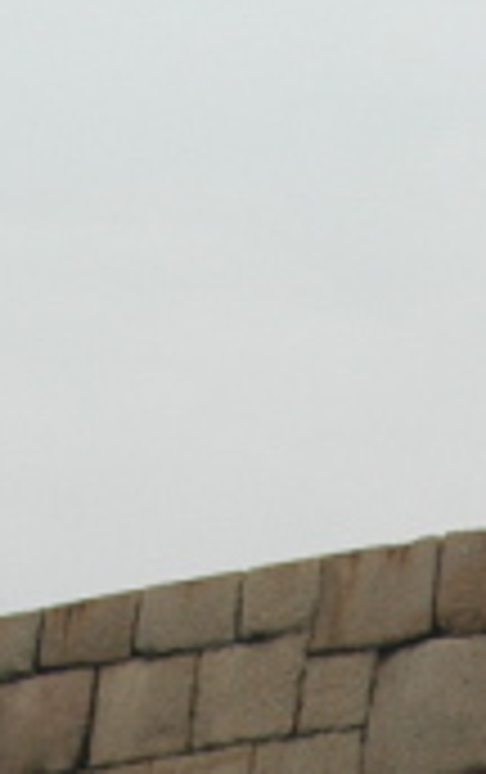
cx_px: 675
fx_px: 4605
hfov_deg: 6.0
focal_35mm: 218
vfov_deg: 9.3
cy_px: 1258
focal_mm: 24
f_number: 7.1
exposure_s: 1/180
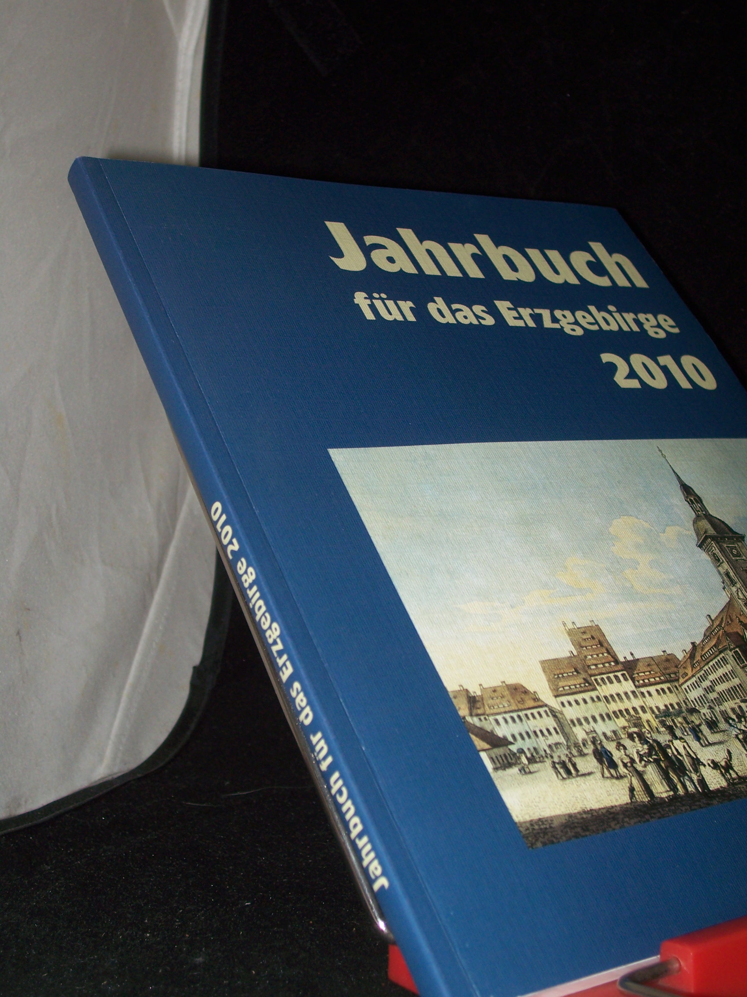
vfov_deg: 36.2
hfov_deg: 27.5
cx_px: 374
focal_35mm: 53
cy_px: 498
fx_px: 1525
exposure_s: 1/80
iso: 80
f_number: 3.2
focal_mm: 8.7
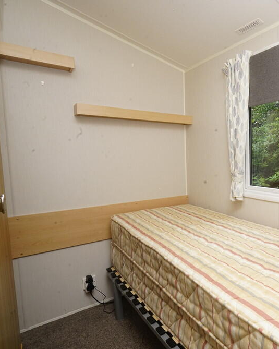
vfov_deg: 72.6
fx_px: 237
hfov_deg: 51.6
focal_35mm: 23
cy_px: 174
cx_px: 264
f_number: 16
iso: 1600
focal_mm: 16
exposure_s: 1/60
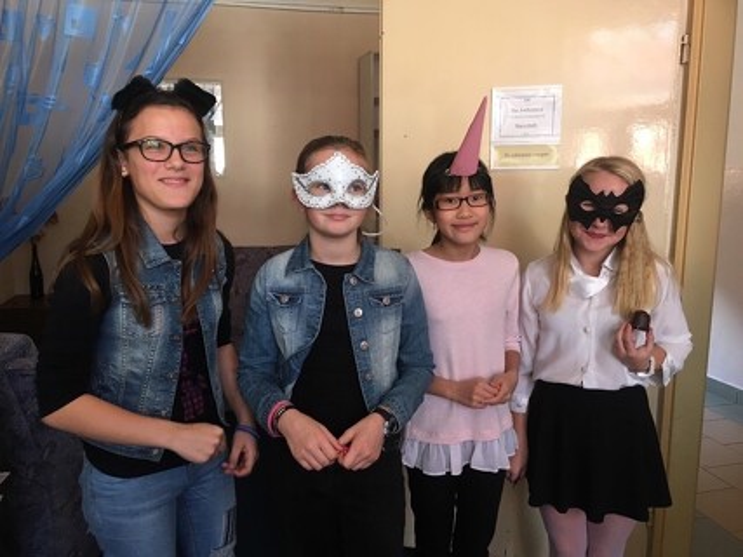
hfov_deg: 61.7
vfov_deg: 48.2
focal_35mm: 29
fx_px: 622
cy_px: 278
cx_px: 372
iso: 125
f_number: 2.2
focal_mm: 4.15
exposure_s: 1/33
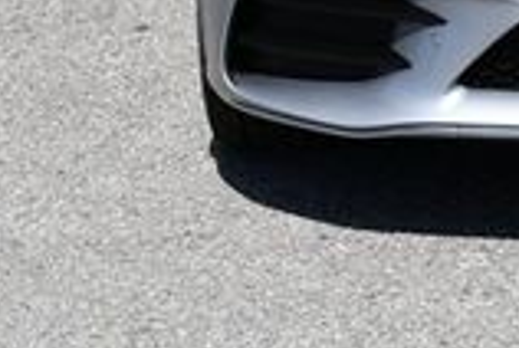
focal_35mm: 275
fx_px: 3972
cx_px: 746
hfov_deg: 7.4
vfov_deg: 4.9
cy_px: -305
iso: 100
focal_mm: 34
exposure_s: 1/400
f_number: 10
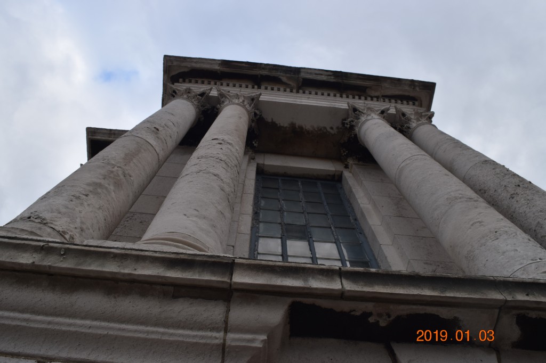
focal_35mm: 27
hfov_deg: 67.4
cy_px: 182
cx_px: 273
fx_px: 409
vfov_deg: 47.9
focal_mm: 18
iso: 400
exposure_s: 1/250
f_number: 8
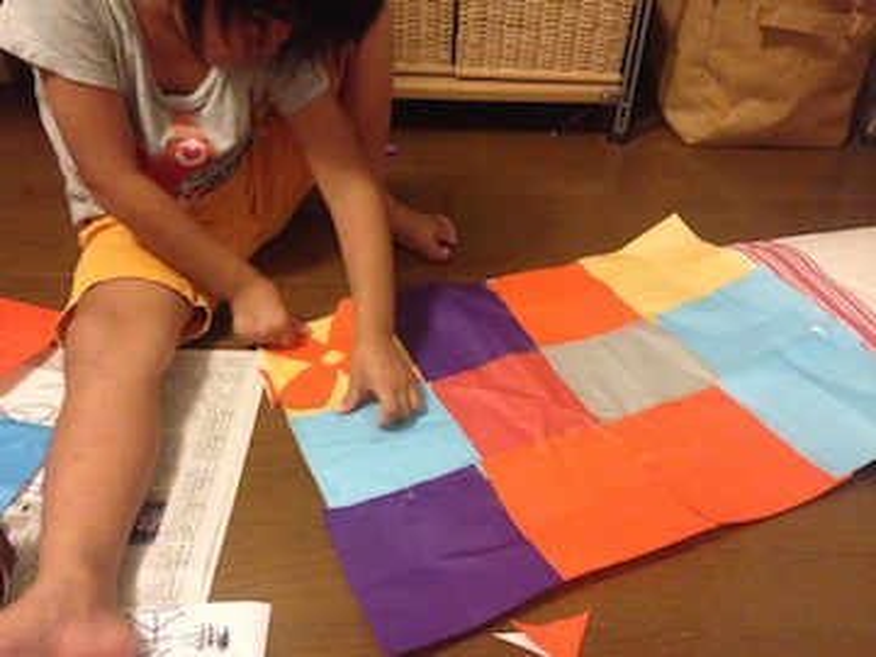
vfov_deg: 42.9
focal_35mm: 33
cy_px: 328
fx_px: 835
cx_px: 438
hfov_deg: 55.4
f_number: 2.4
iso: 640
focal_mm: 4.12
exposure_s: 1/15
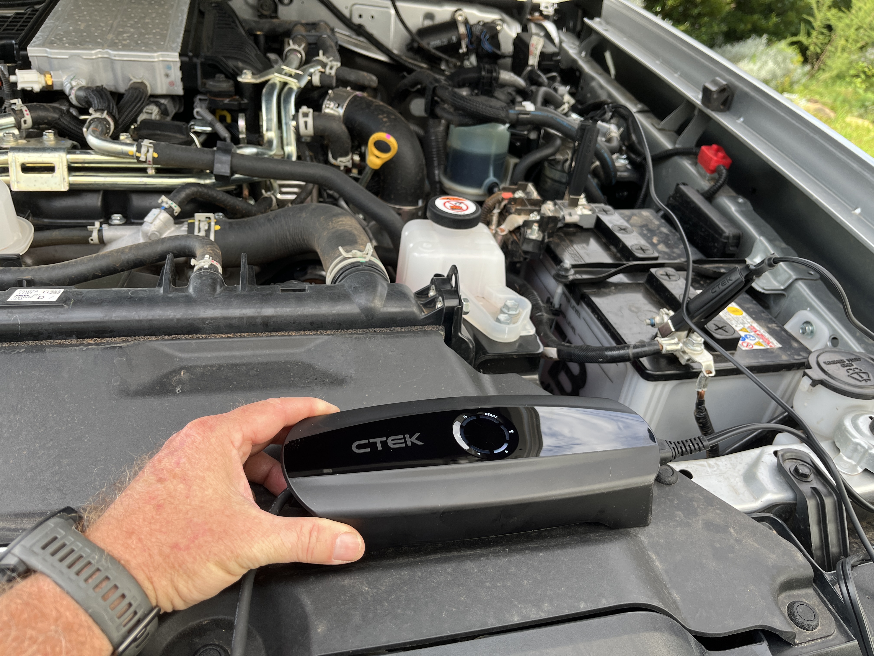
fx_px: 656
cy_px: 328
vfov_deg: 53.1
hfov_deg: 67.3
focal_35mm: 26
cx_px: 437
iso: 50
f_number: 1.6
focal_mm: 5.1
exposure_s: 1/428
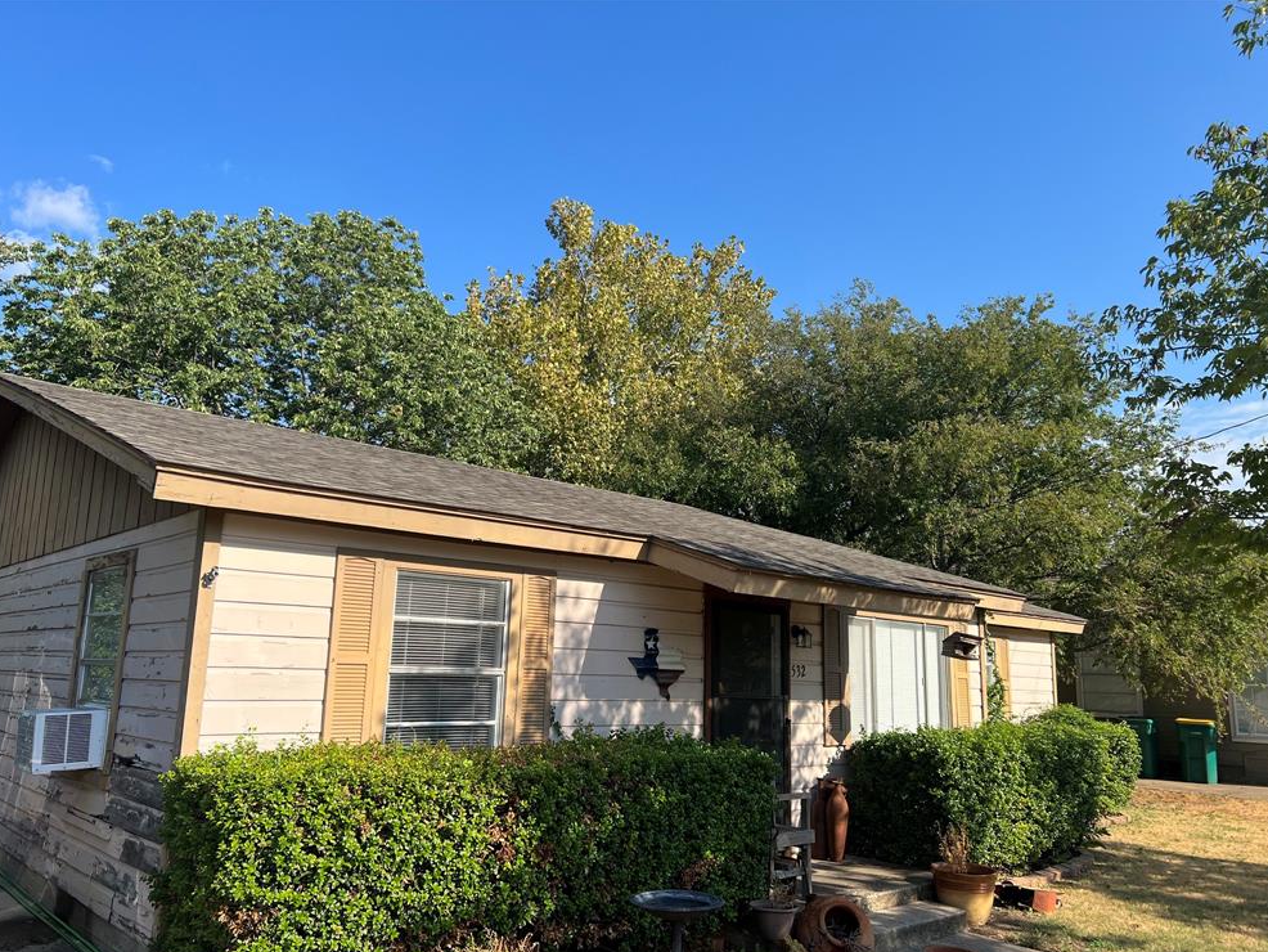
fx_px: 989
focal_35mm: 27
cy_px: 493
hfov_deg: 65.3
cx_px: 629
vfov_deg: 51.4
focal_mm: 5.7
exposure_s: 1/2762
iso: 50
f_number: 1.5
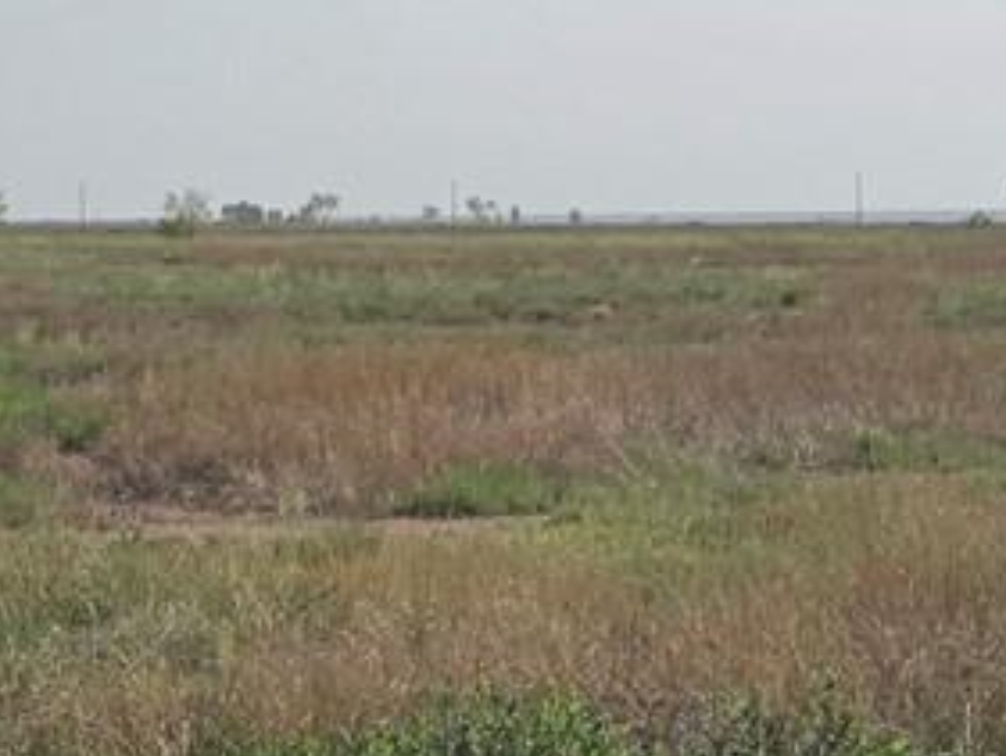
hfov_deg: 15.0
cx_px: 337
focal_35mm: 131
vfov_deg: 11.3
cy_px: 287
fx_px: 3809
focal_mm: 5.4
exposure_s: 1/3409
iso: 25
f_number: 1.8
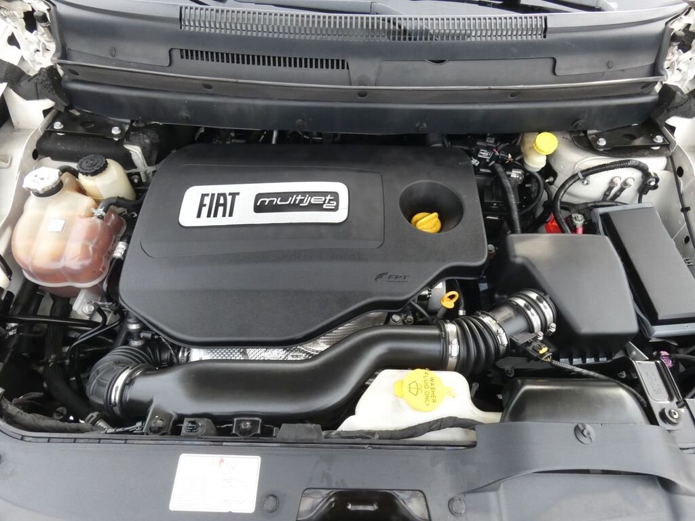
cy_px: 260
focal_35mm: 20
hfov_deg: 81.7
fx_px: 402
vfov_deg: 66.0
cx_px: 348
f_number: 5.6
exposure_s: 1/60
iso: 320
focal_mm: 3.6
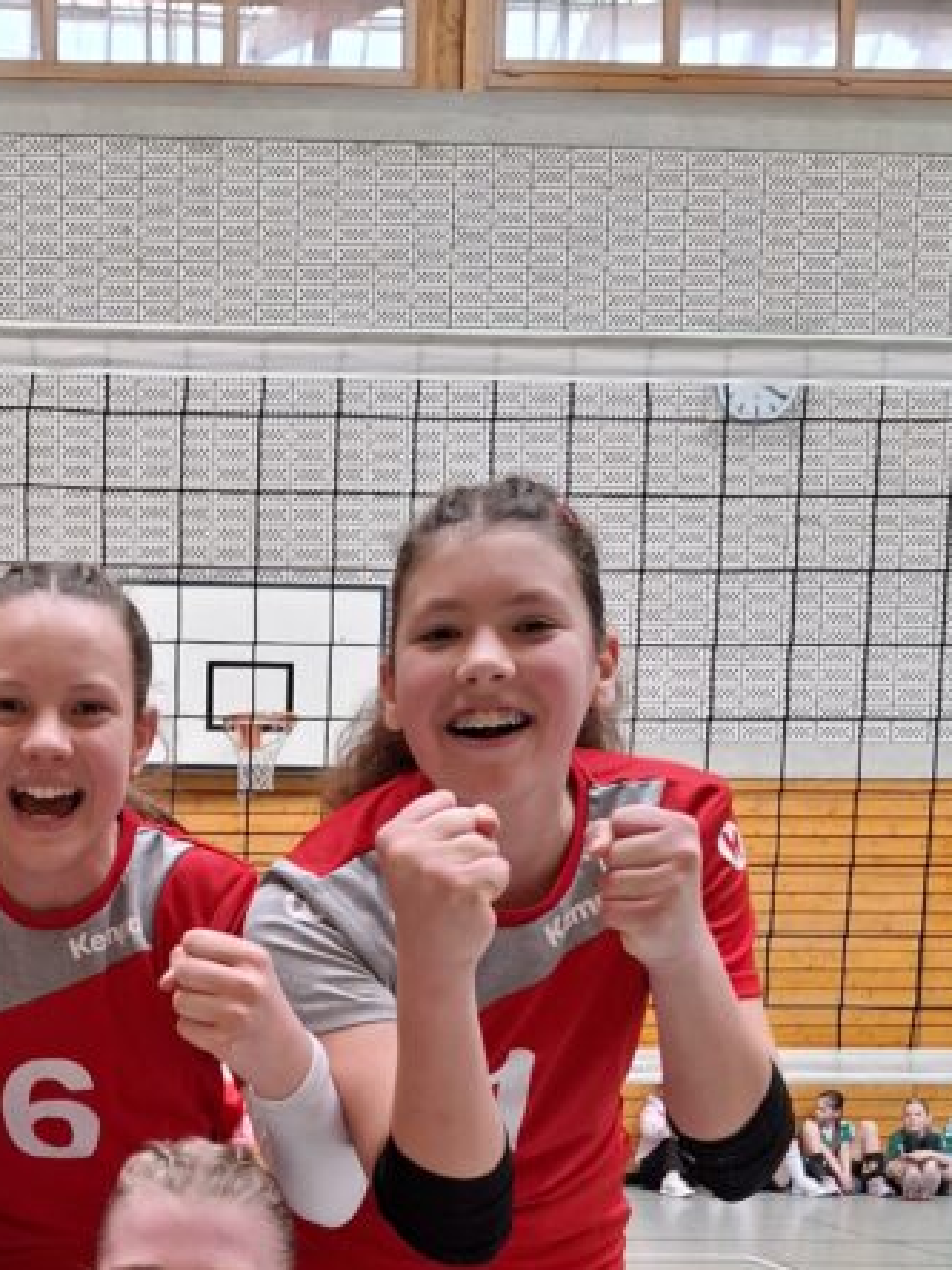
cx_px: 77
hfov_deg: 26.5
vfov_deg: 33.7
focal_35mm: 53
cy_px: 1204
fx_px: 1943
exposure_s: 1/100
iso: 125
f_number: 1.8
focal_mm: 5.54
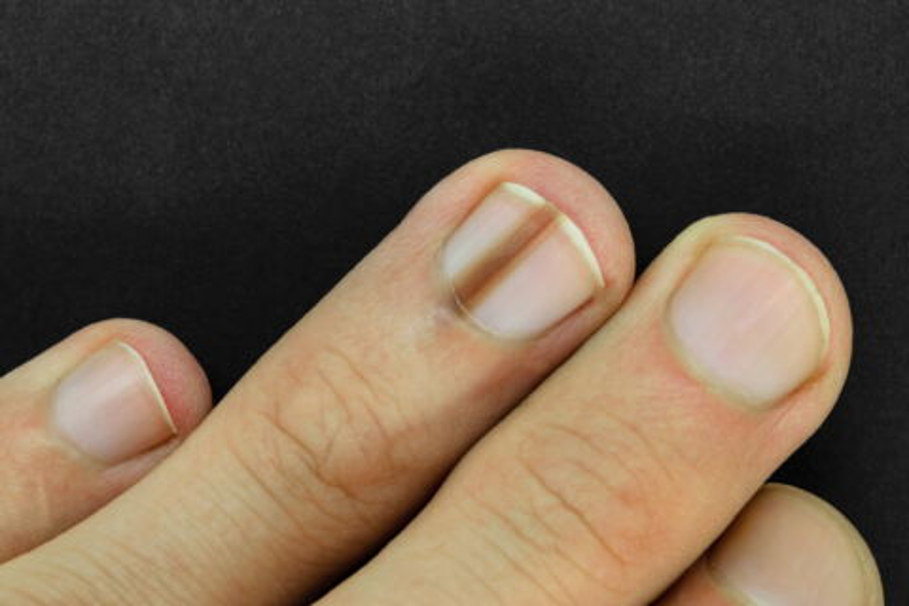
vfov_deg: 16.6
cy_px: 303
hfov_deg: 24.6
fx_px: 2083
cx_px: 454
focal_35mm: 82
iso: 100
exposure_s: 1/2.5
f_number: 16
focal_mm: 55
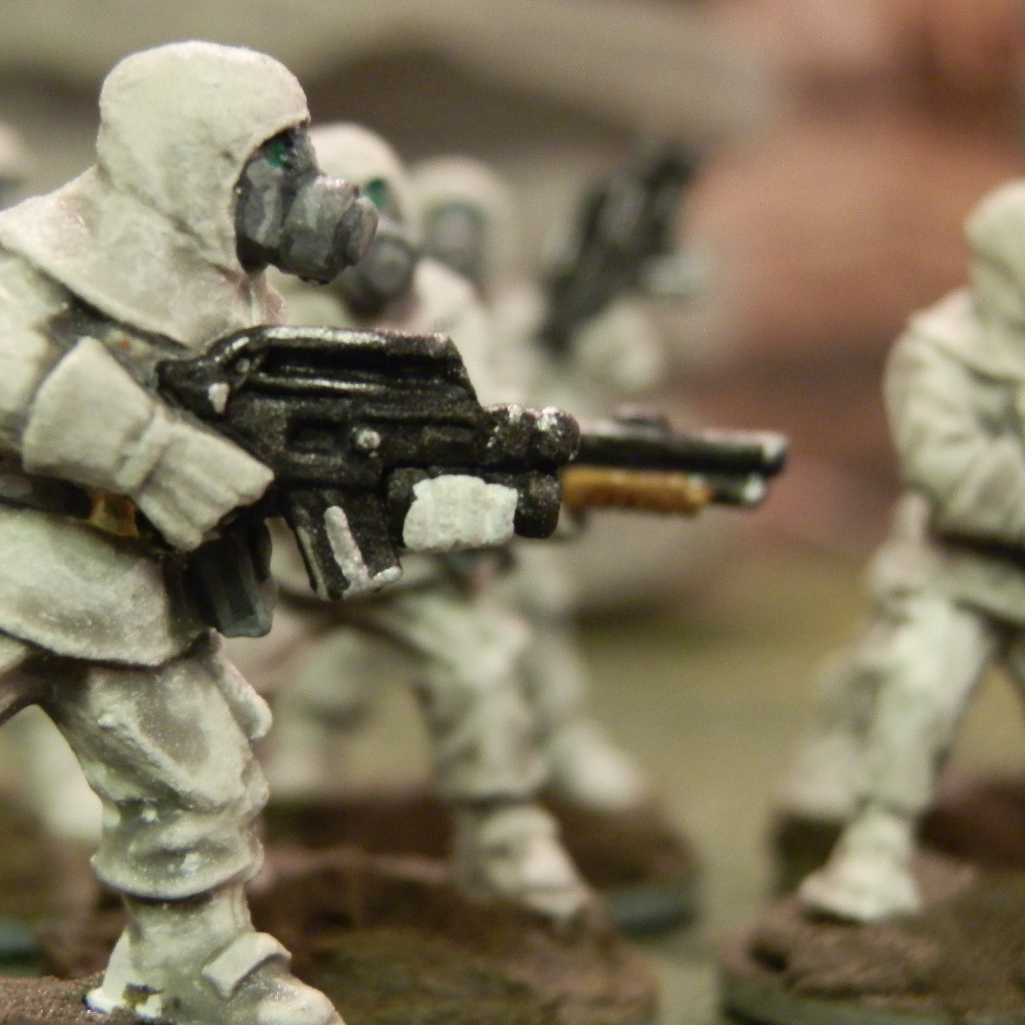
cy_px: 495
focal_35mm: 81
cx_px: 381
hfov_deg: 21.3
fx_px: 2714
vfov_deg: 21.4
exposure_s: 1/8
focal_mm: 10.99
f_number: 3.7
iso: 320
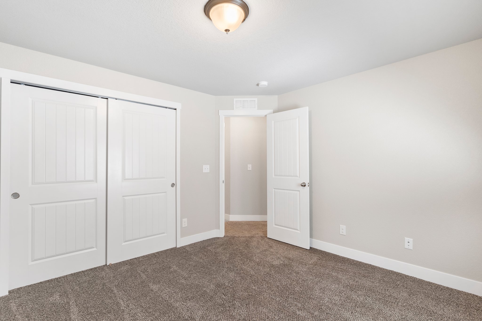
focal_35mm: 17
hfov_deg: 93.3
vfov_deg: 70.4
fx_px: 228
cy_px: 160
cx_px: 241
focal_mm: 17
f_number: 8
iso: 400
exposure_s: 1/2
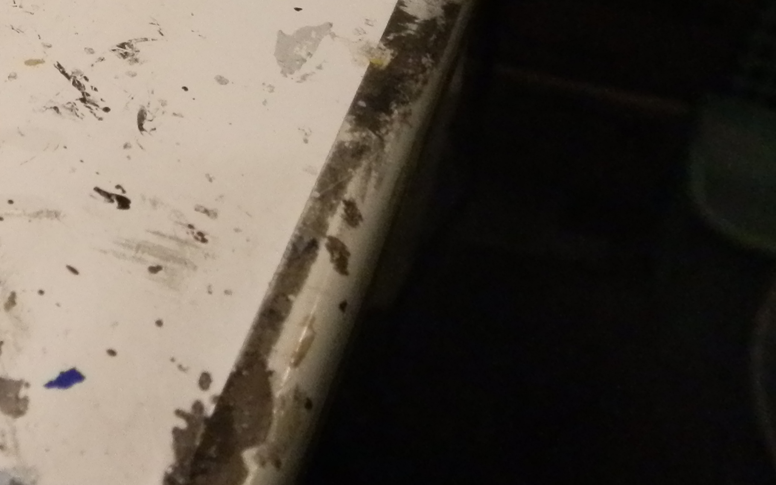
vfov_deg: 17.4
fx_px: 1480
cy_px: -147
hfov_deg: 26.4
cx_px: -135
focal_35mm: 70
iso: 400
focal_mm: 5
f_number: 3.1
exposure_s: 1/200
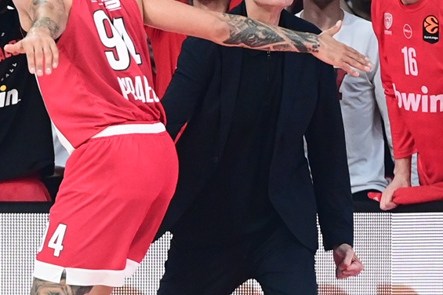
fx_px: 4267
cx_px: 219
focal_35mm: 347
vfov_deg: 4.0
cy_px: 106
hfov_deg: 5.9
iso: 2500
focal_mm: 200
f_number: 3.2
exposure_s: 1/1000
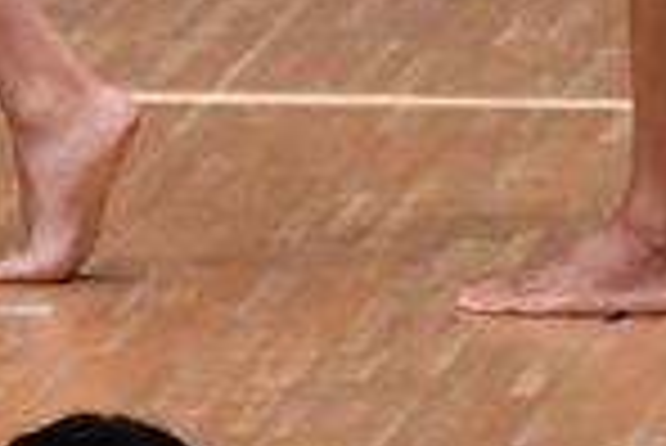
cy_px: -523
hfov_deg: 1.5
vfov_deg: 1.0
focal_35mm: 1413
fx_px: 26166
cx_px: 362
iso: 6400
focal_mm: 180
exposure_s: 1/400
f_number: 5.6
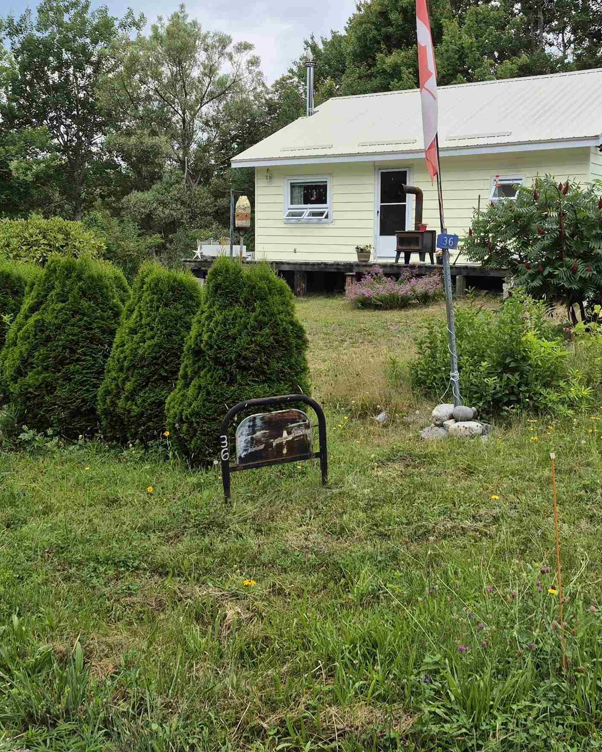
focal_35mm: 39
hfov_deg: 38.1
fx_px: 868
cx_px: 351
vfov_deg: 46.7
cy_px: 313
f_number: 1.8
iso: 25
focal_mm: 5.4
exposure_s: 1/876
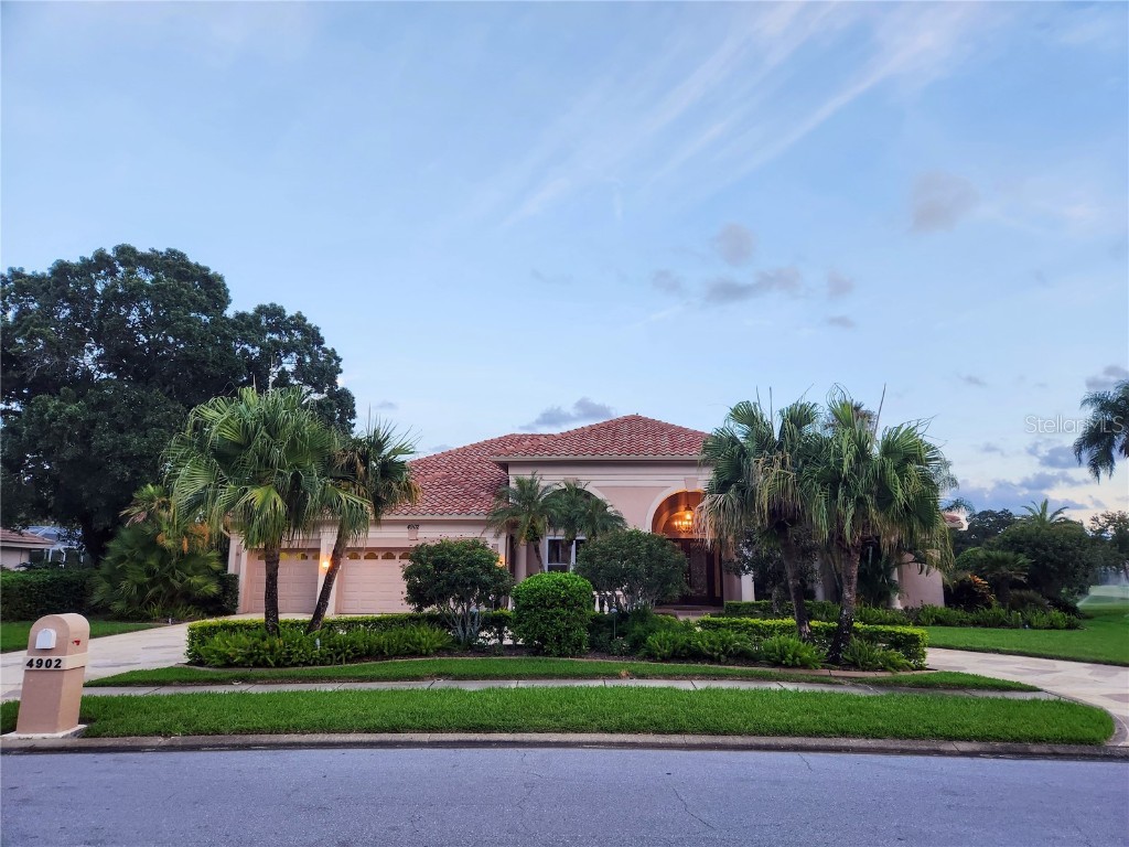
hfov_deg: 73.9
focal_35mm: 23
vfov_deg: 58.9
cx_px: 564
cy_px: 424
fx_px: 750
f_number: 1.8
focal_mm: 5.4
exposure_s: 1/180
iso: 100
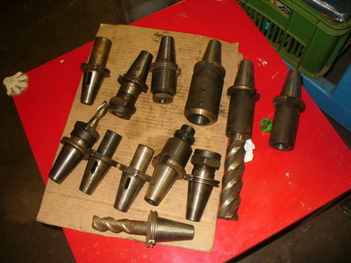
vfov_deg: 38.7
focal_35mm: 37
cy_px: 132
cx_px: 176
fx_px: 375
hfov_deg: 50.1
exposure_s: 1/30
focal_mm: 6.1
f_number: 2.8
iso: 100
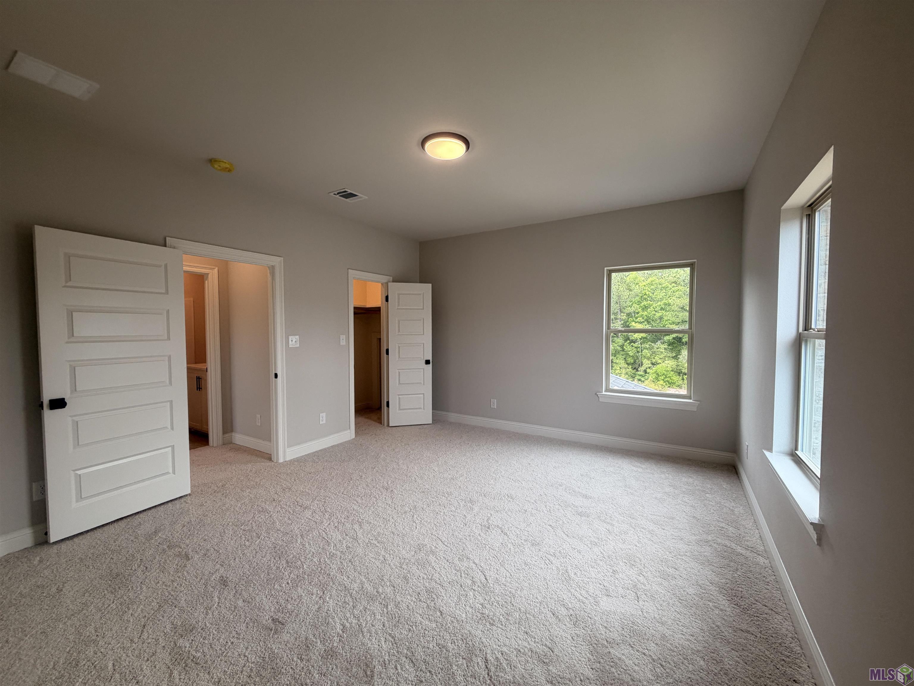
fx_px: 370
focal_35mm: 14
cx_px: 457
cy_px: 343
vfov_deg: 85.7
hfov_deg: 102.1
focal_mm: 2.22
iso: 50
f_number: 2.2
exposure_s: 1/120
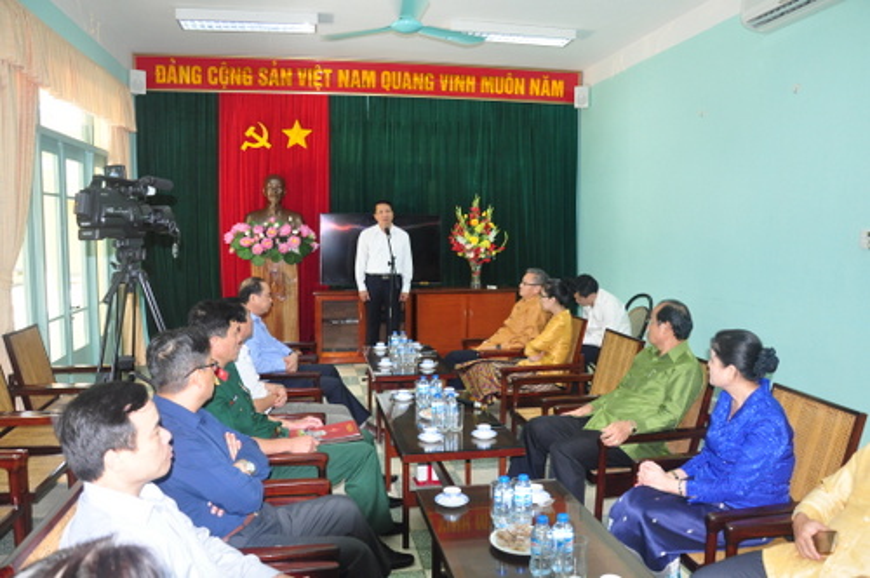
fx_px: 652
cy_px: 289
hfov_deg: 67.4
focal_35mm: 27
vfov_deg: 47.8
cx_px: 435
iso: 800
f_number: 5.6
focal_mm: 18
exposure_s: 1/50
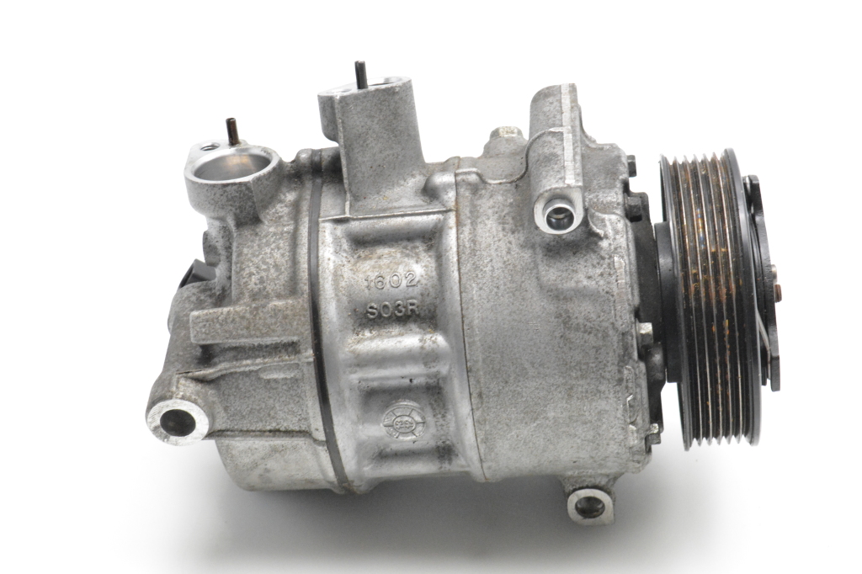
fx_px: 1975
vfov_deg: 16.5
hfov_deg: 24.6
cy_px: 287
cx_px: 431
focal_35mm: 82
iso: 6400
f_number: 9
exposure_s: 1/320
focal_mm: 55
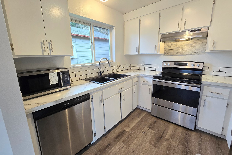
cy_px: 73
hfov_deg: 104.2
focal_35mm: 14
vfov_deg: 81.1
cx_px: 113
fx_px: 90
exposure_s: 1/60
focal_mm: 2.2
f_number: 2.2
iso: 100
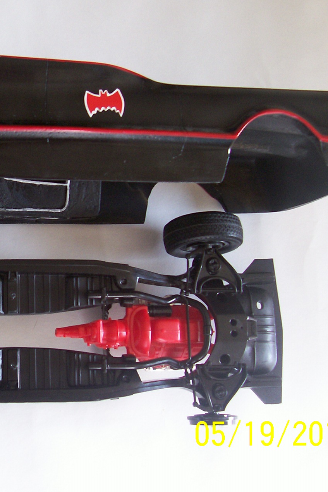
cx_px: 0
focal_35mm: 57
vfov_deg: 35.0
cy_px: 215
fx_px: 779
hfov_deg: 22.8
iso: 80
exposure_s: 1/46.8
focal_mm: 5.6
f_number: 2.7
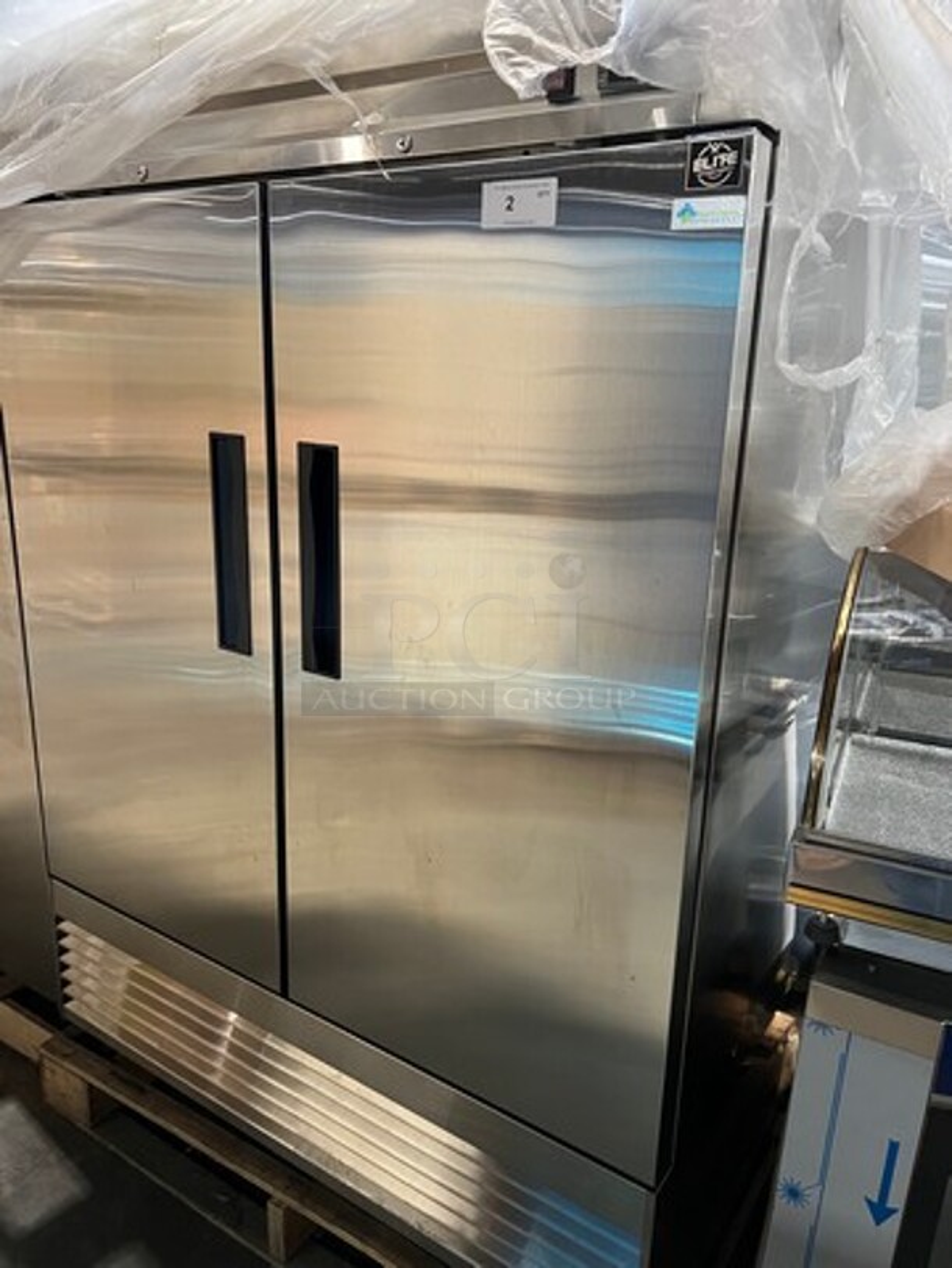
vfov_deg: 67.3
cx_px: 476
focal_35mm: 26
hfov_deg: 53.1
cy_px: 634
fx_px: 953
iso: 400
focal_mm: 5.7
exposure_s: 1/60
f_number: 1.5
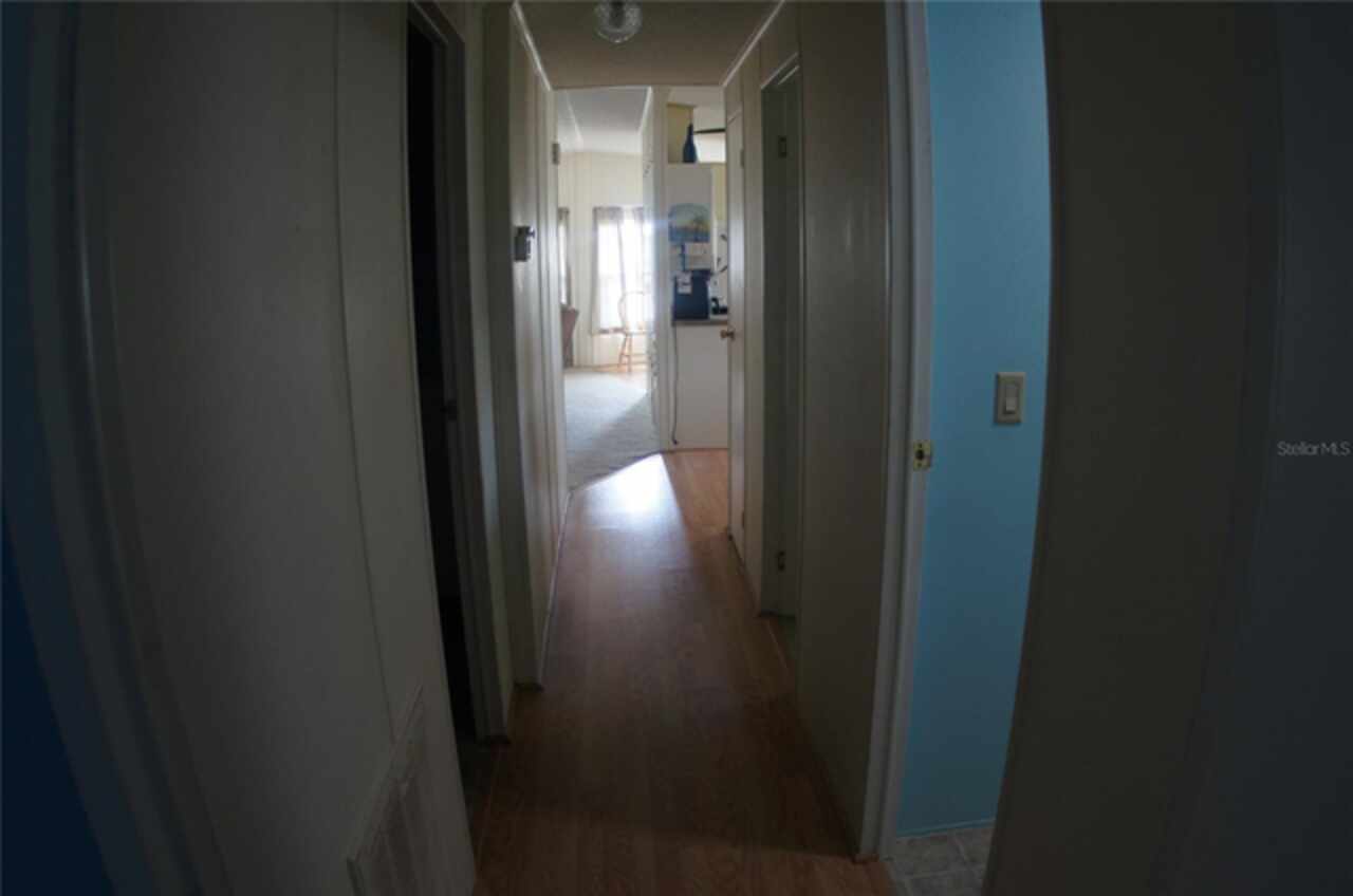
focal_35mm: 24
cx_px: 676
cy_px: 448
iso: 500
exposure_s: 1/30
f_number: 2.8
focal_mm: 16
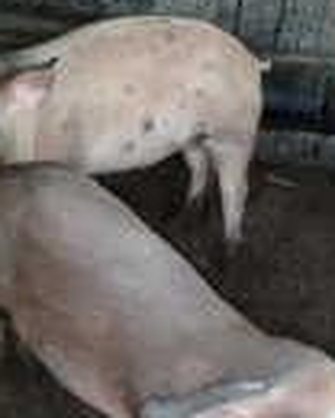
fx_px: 930
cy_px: 315
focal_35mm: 75
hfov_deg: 20.1
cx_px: 293
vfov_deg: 25.1
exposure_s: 1/50
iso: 6228
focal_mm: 5.25
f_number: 1.75
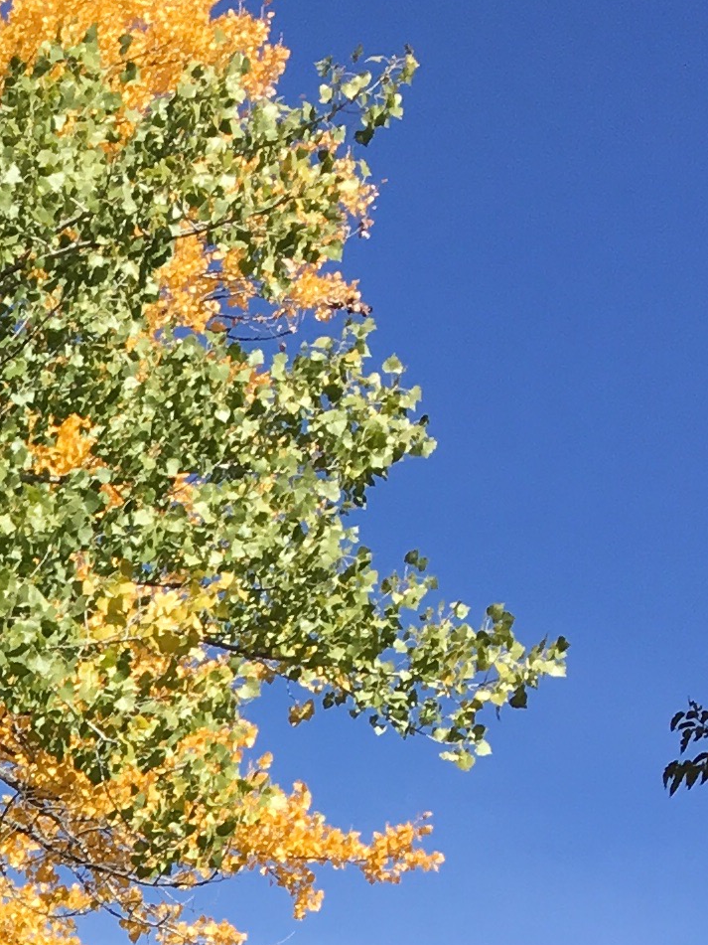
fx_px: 3355
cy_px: 1523
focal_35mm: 123
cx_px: -755
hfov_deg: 10.9
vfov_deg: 14.6
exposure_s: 1/1304
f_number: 2.2
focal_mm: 4.15
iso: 25
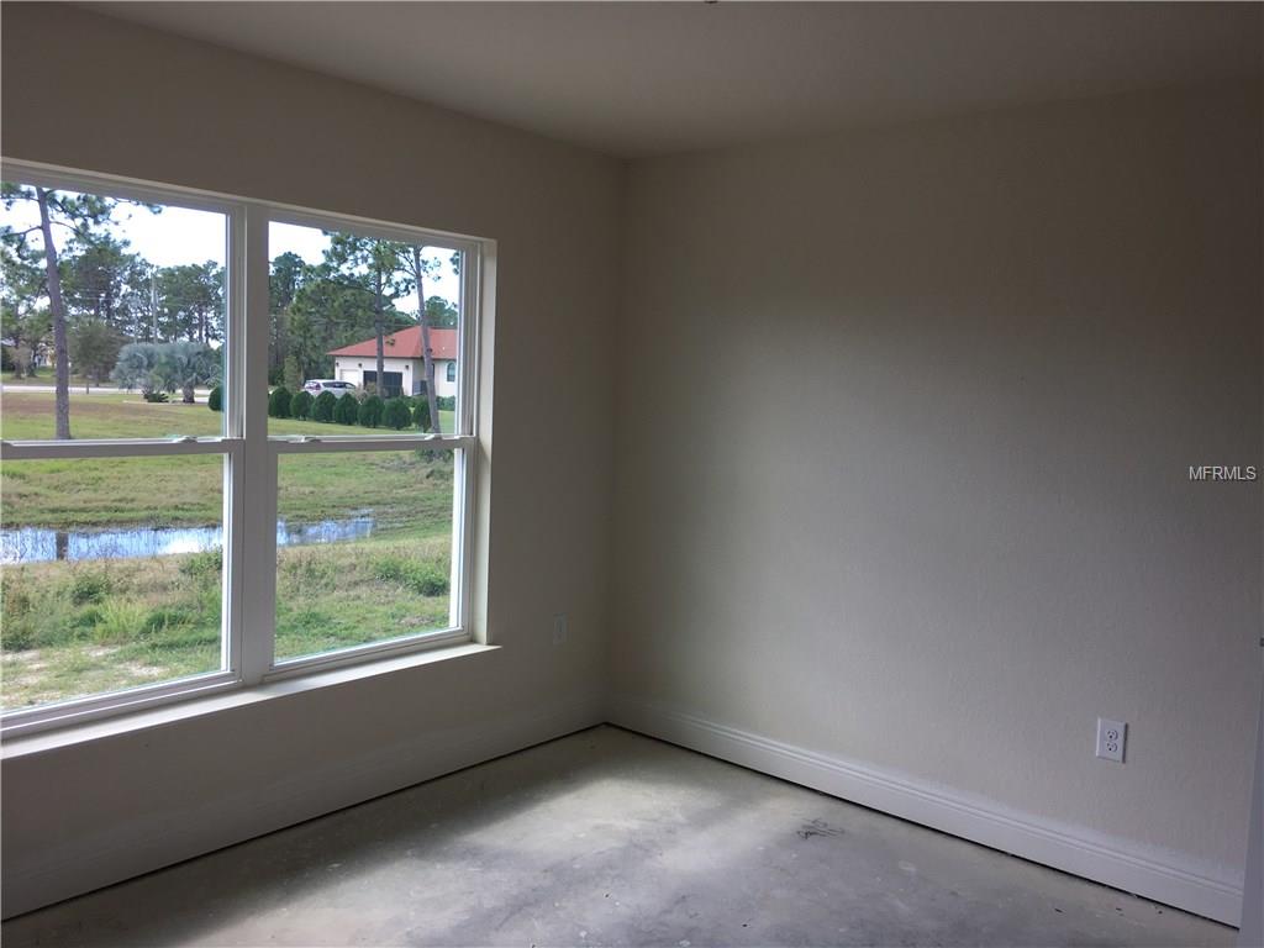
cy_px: 474
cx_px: 632
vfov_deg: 48.2
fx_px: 1059
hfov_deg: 61.7
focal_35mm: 29
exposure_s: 1/184
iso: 25
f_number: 2.2
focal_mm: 4.15
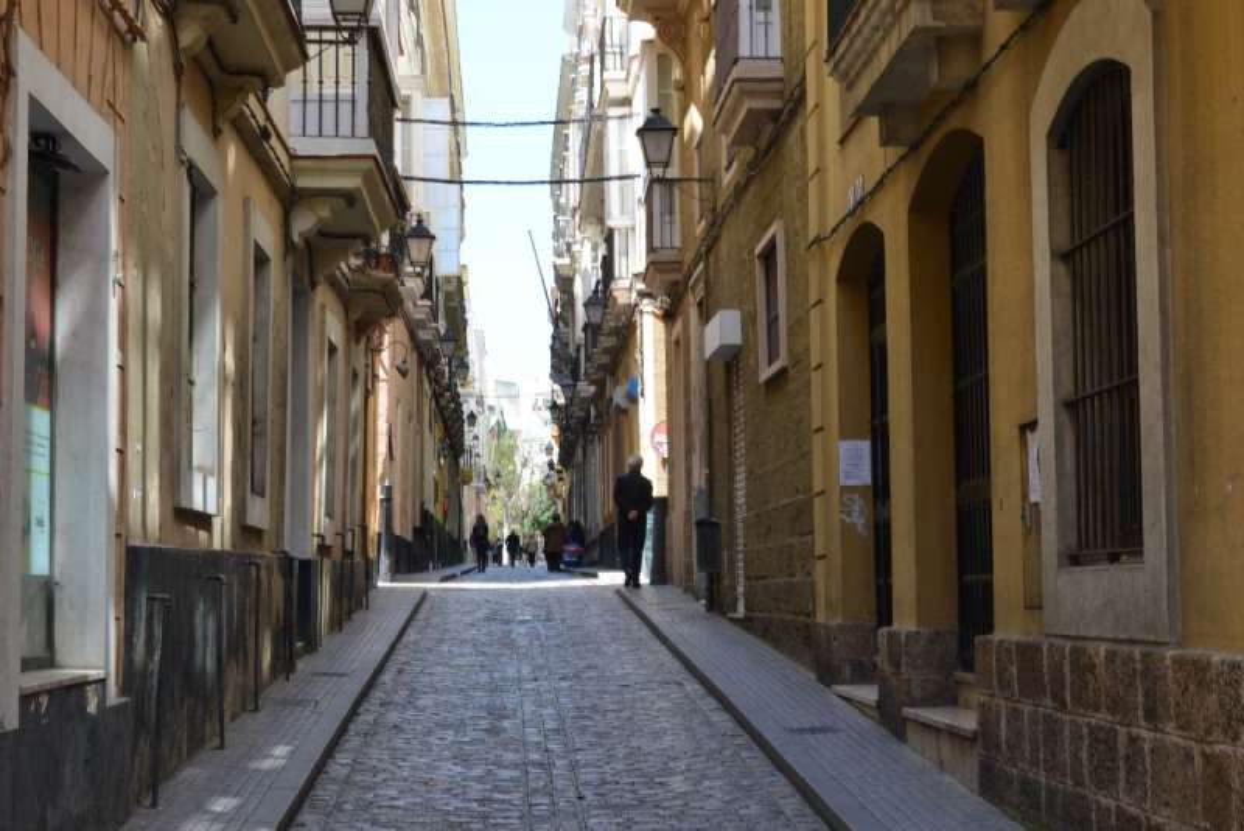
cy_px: 416
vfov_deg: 19.5
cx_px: 622
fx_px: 2420
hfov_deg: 28.8
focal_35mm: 70
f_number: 22
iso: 125
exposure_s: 1/10
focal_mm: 70
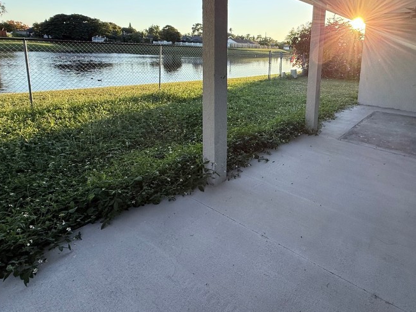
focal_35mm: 22
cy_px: 94
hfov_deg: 74.0
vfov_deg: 59.1
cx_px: 278
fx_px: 264
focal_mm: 2.22
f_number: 2.2
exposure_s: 1/527
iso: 64
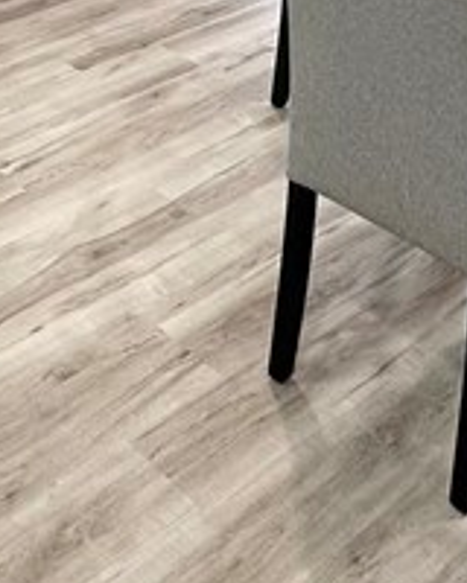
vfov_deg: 21.4
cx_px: 260
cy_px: -356
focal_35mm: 70
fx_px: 1209
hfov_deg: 21.8
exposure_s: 1/120
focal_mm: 2.22
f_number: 2.2
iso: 160
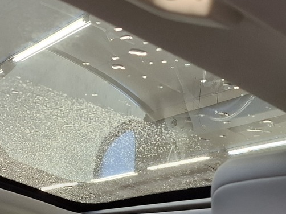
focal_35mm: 66
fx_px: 545
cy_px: 167
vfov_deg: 22.0
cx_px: 50
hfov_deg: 28.7
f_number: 1.8
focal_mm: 5.54
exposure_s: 1/50
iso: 250
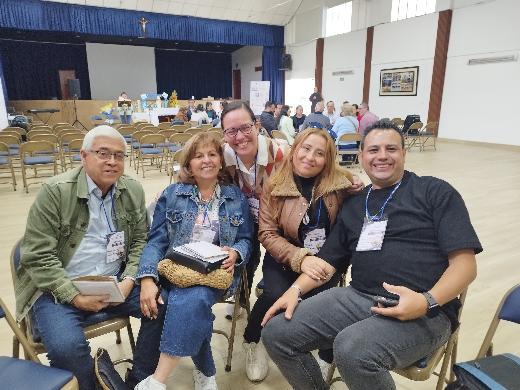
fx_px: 361
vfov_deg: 56.8
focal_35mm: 24
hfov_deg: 71.6
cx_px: 260
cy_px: 195
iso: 290
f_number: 1.89
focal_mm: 5.89
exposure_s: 1/30
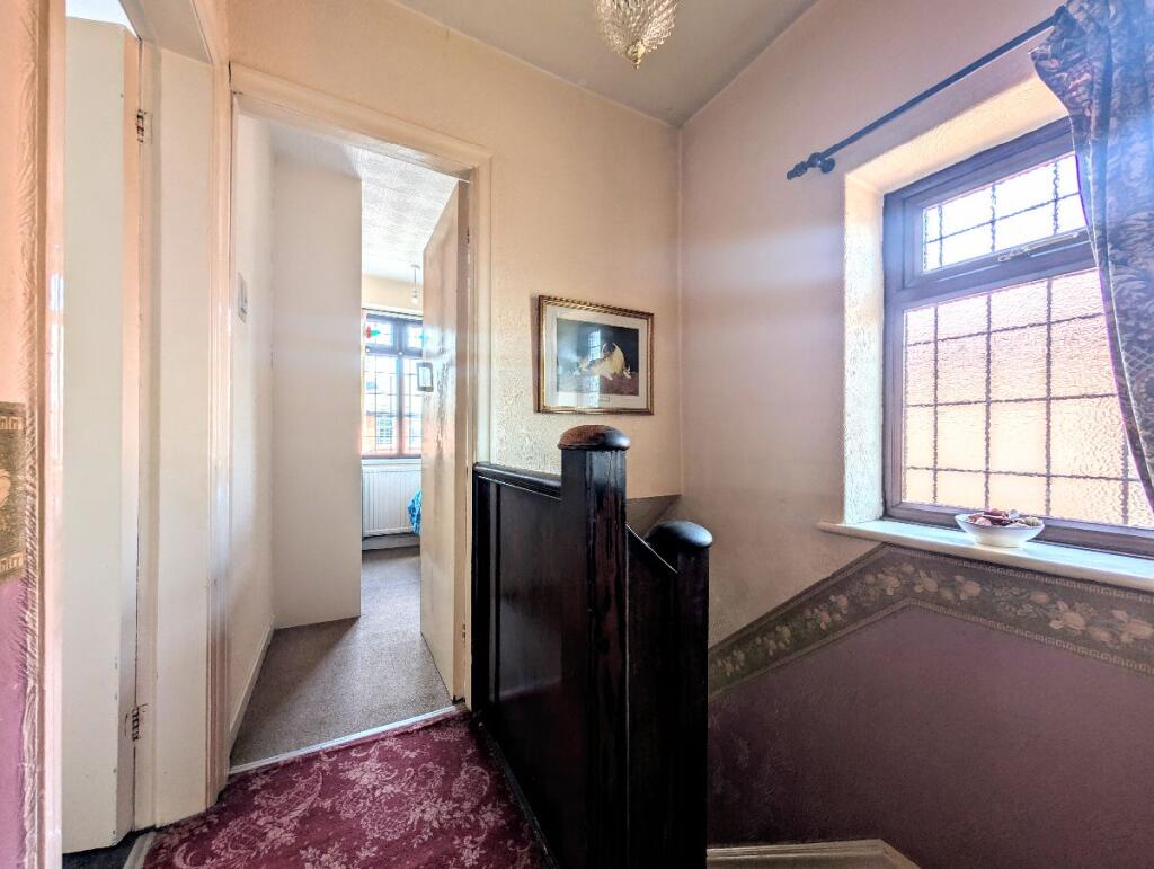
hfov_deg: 110.5
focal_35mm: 12
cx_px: 577
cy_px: 434
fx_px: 401
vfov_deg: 94.6
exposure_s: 1/262
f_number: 1.7
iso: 64
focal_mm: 2.02
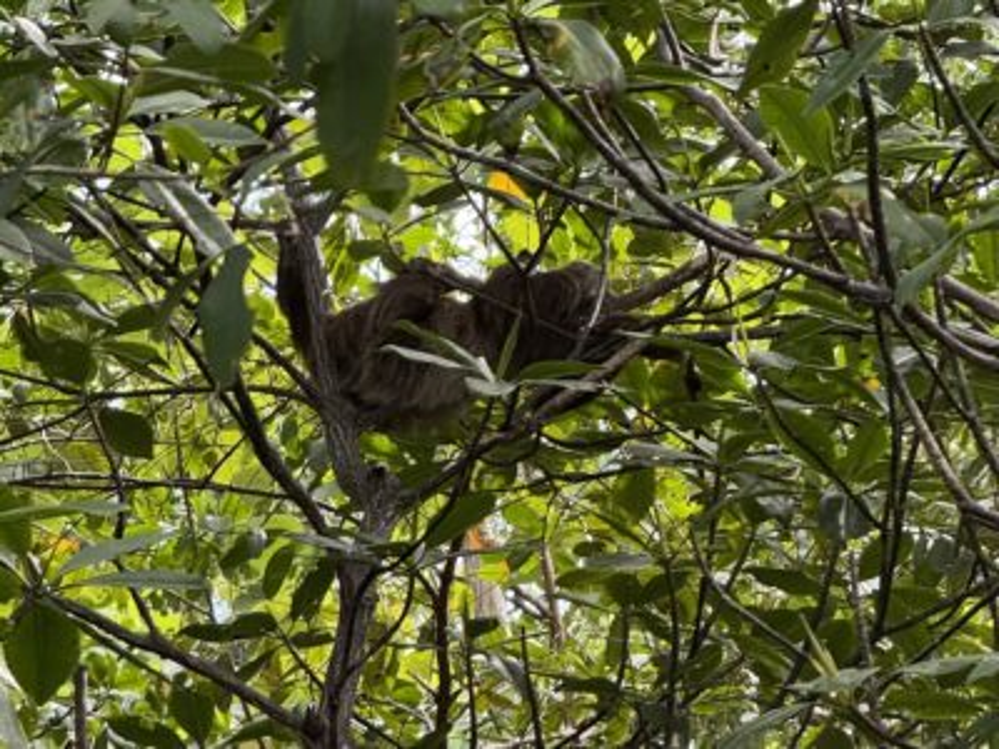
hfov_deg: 16.4
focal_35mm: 120
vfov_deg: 12.3
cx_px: 500
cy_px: 374
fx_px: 3463
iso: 50
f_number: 2.8
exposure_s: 1/103
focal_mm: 15.66
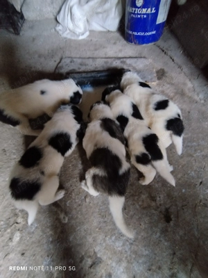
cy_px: 139
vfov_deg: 94.5
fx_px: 128
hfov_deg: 78.1
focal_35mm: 16
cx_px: 104
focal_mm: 1.65
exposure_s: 1/16.7
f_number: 2.2
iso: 280
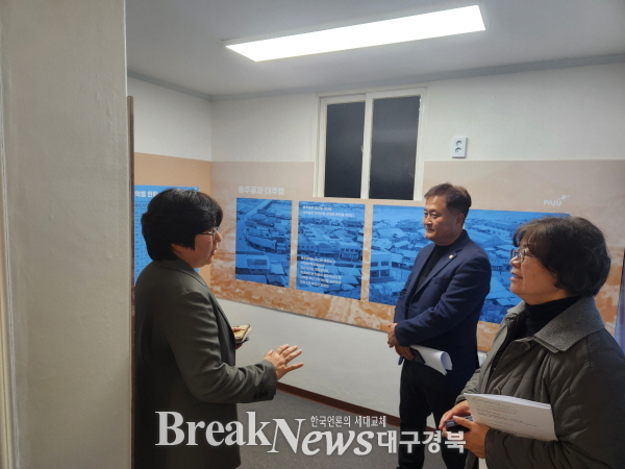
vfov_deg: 58.9
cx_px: 312
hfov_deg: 73.9
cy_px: 234
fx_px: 415
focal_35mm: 23
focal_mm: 5.4
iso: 125
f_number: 1.8
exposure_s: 1/120
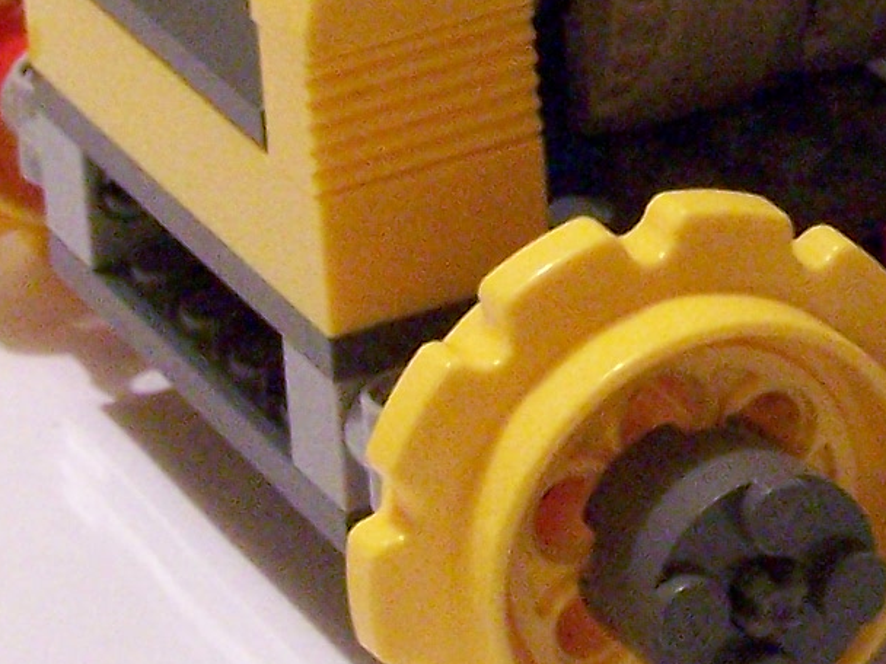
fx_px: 6399
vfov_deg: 5.9
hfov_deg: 7.8
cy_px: -112
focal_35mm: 250
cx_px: 1231
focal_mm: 9.8
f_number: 3.1
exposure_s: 1/15
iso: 400
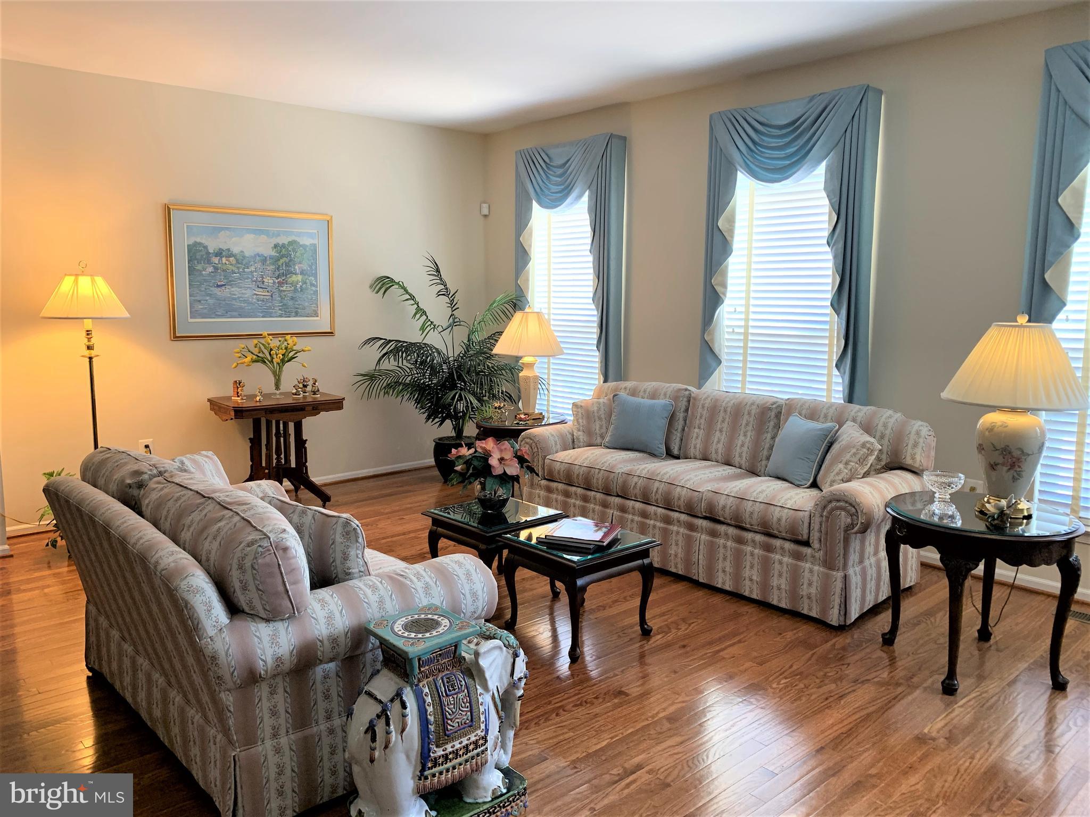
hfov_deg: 67.3
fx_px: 819
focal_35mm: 26
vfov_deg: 53.1
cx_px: 545
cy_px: 408
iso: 80
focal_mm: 4.25
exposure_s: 1/60
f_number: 1.8
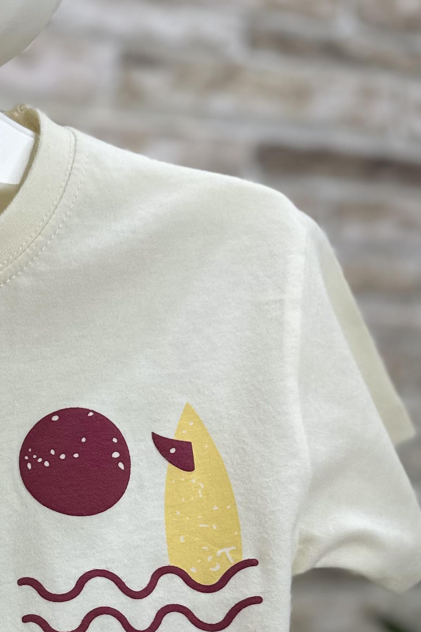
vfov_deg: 31.4
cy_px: 567
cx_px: -49
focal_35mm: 61
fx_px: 1070
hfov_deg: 21.1
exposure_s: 1/174
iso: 64
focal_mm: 6.86
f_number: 1.78
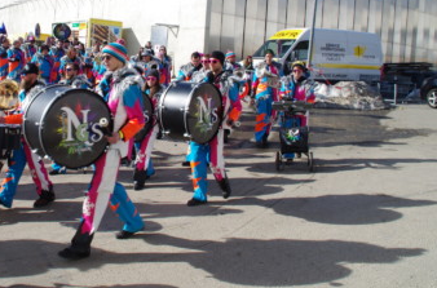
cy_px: 81
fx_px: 484
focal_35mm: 40
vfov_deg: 32.7
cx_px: 122
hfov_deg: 47.2
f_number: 11
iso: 100
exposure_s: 1/100
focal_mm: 18
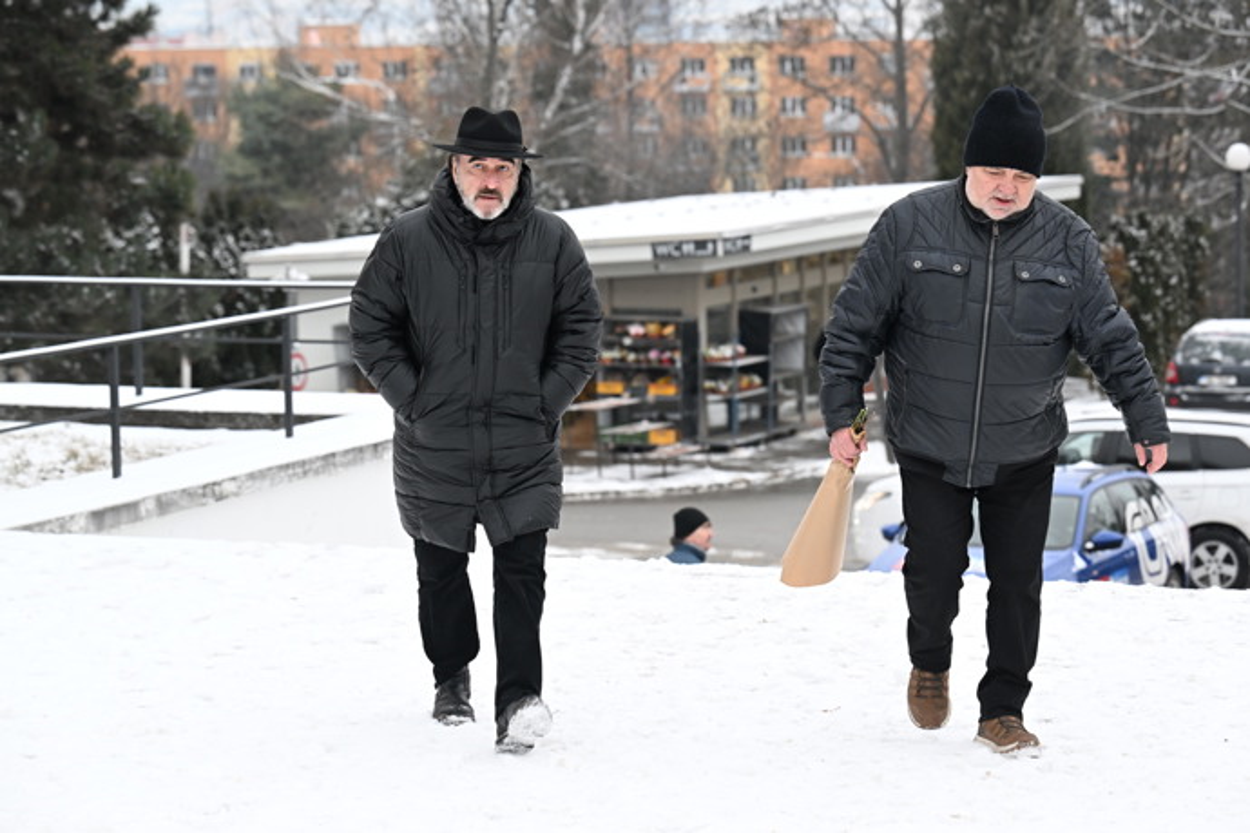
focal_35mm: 110
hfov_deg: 18.6
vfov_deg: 12.5
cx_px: 625
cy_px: 416
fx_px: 3819
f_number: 5
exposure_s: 1/250
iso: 1600
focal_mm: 110
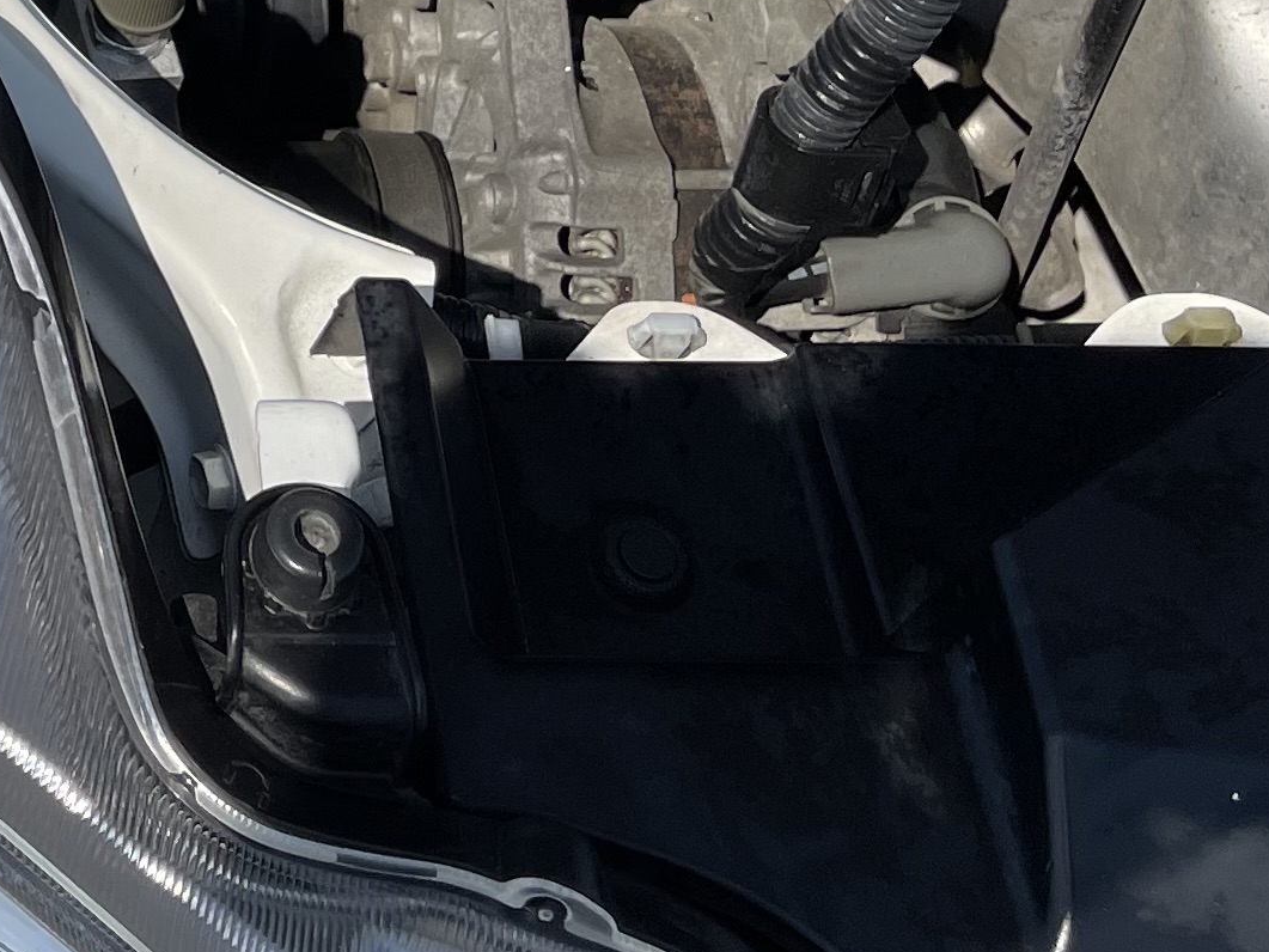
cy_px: -562
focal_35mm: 95
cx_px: -475
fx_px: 3483
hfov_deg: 18.8
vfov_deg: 14.3
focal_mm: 5.1
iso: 32
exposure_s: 1/5917
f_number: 1.6
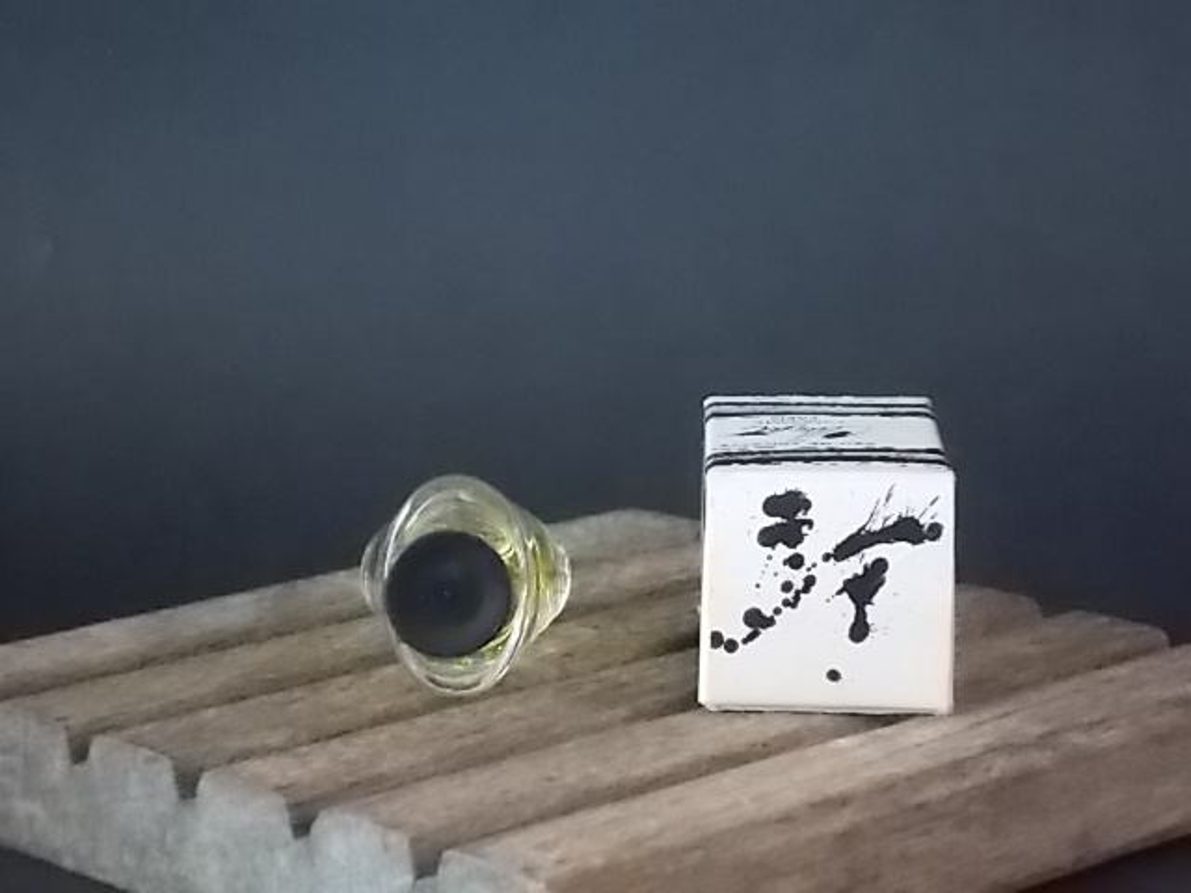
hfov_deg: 17.4
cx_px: 596
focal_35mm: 113
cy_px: 446
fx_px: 3888
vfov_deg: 13.1
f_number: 6
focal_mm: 20.1
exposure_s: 1/60
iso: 800
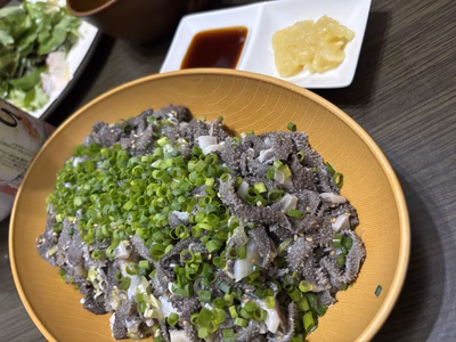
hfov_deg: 67.3
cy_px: 171
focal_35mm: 26
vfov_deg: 53.1
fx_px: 343
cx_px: 228
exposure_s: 1/50
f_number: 1.6
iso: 500
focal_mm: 5.96
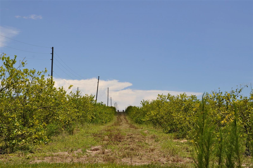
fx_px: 547
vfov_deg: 17.4
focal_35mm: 78
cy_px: 84
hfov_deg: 26.0
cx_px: 126
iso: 200
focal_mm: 52
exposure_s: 1/500
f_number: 11
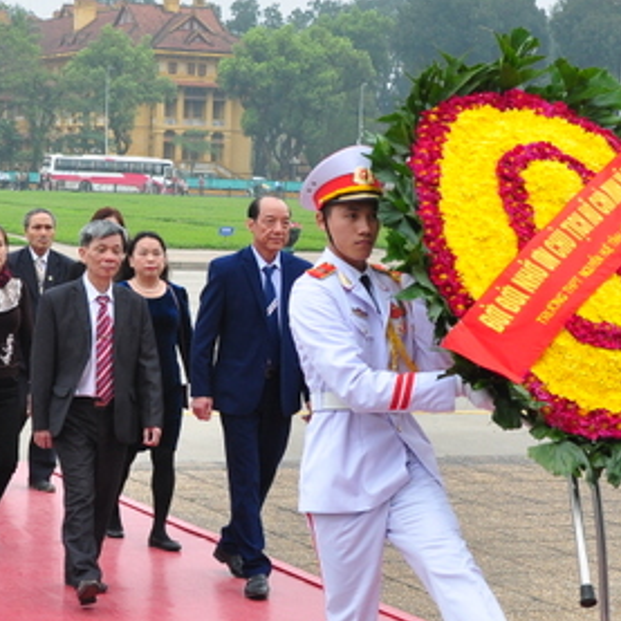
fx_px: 2091
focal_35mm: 103
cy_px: 314
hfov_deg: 16.8
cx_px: 186
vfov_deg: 16.9
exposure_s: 1/125
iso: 320
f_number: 7.1
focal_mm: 28
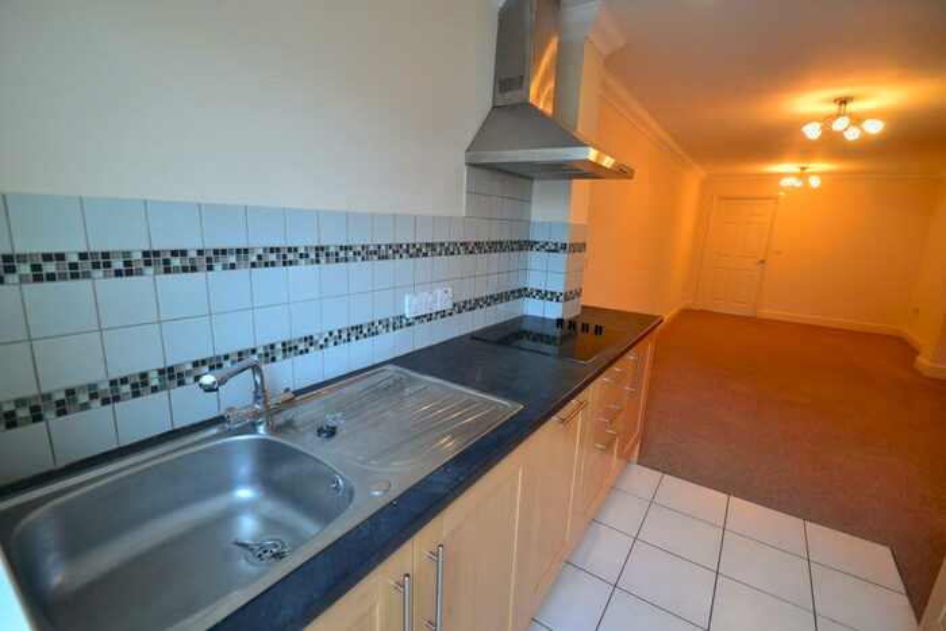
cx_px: 473
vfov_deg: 77.4
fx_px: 394
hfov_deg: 100.4
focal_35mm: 15
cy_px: 316
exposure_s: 1/60
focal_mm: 10
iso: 800
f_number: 4.5
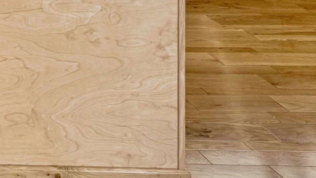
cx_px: -251
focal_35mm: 84
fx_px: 700
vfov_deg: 11.9
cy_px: -240
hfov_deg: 19.3
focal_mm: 16.3
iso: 400
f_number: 8
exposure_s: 1/5
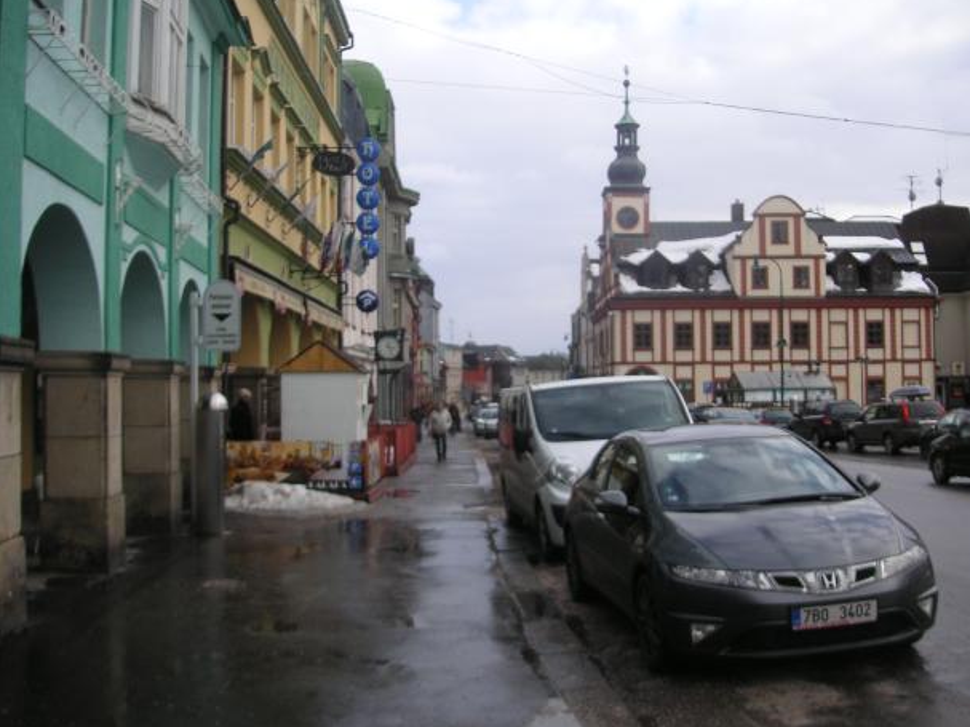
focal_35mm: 39
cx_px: 510
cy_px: 348
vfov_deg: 36.8
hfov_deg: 47.9
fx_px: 1093
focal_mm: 6.1
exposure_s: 1/500
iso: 50
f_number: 2.8
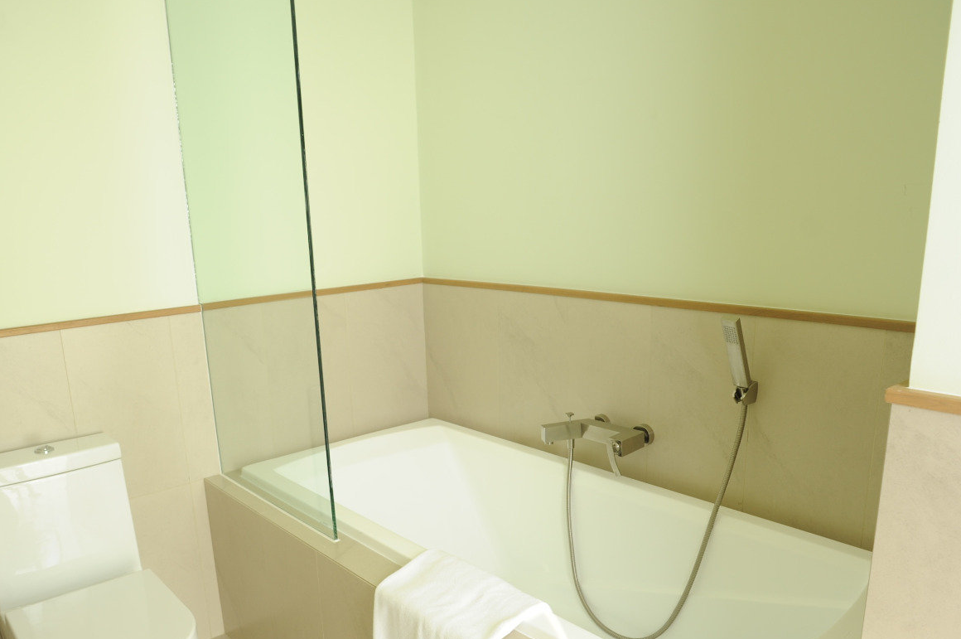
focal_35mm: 28
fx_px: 747
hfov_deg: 65.4
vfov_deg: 46.0
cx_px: 440
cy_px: 395
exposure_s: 1/80
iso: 250
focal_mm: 20
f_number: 4.5
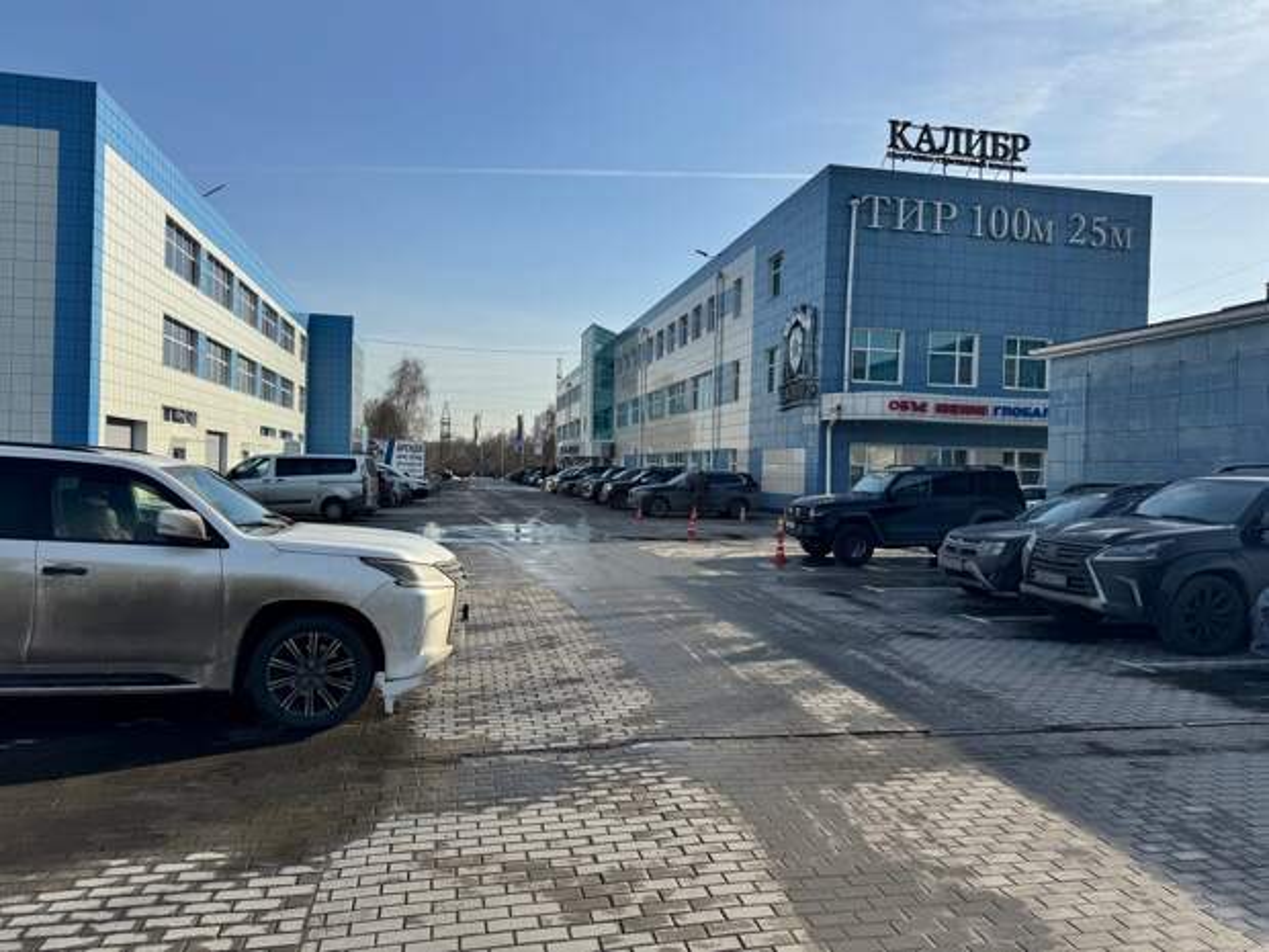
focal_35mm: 24
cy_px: 476
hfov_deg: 71.6
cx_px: 634
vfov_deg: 56.8
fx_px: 880
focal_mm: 6.76
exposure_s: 1/10417
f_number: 1.78
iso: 80
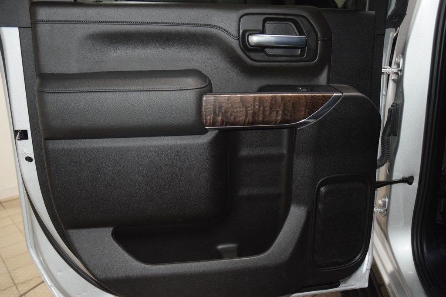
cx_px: 223
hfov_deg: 53.1
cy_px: 148
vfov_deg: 36.9
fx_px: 446
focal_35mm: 36
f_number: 3.8
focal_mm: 24
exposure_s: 1/125
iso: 2200
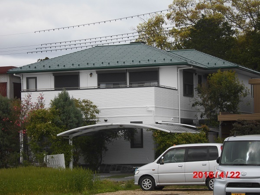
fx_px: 804
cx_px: 130
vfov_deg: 13.8
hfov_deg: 18.4
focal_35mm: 107
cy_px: 98
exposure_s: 1/500
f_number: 5
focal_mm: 19
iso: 64
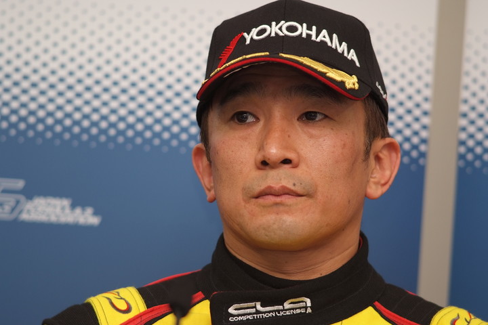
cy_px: 162
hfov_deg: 7.6
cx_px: 244
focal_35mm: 270
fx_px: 3660
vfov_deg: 5.1
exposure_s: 1/250
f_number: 2.8
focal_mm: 180
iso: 400
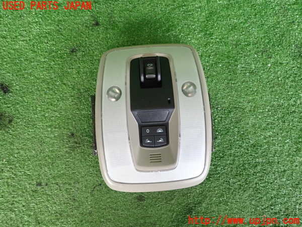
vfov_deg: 54.9
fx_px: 218
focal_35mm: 25
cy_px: 114
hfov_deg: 69.4
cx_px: 151
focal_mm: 4.5
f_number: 2
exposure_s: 1/30
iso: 200
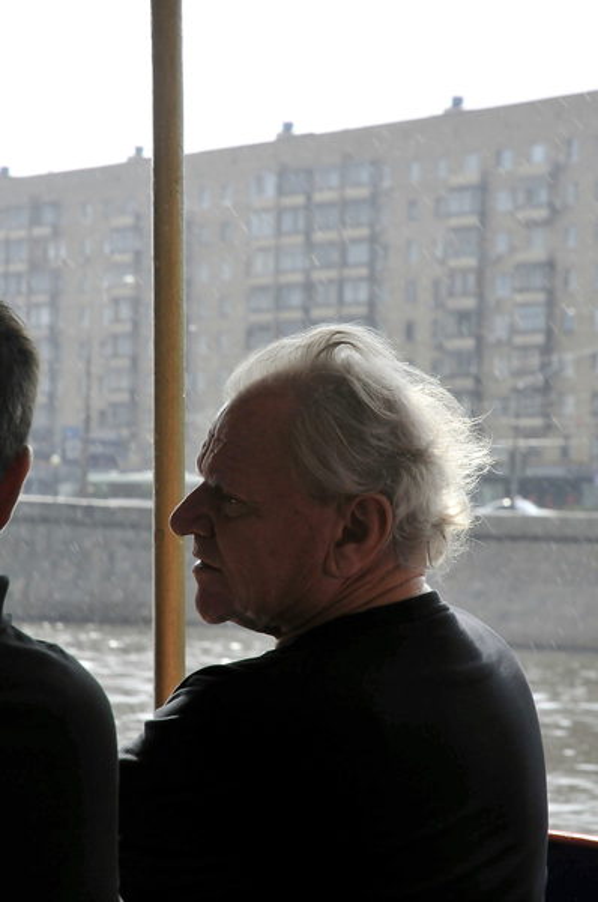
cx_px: 299
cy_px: 451
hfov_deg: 13.0
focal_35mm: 105
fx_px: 2625
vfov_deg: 19.5
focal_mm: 70
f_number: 8
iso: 800
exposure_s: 1/250
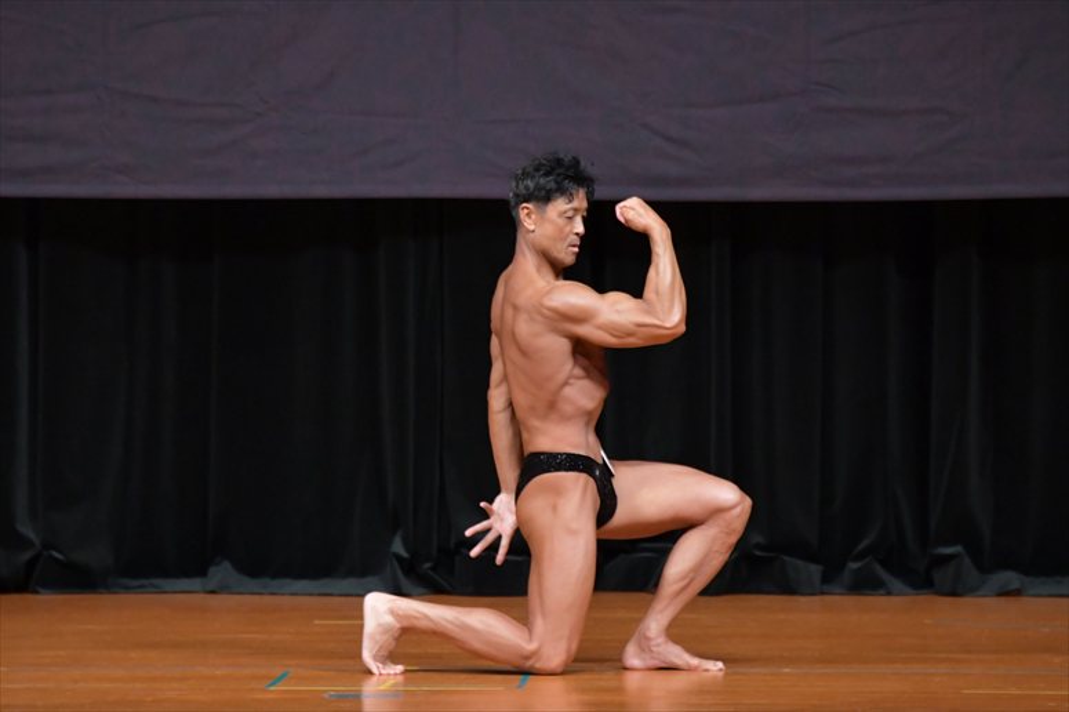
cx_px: 534
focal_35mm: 315
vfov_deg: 4.4
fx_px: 9349
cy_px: 356
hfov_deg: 6.5
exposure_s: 1/400
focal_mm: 210
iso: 5000
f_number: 5.6
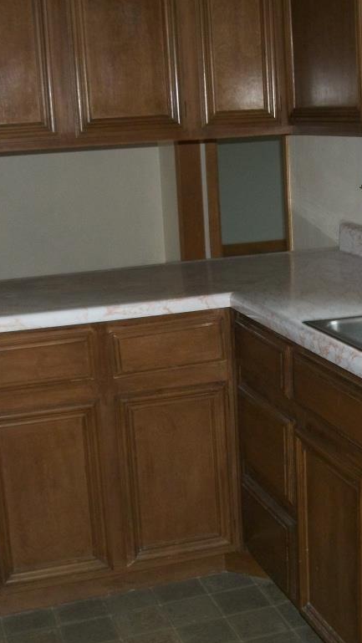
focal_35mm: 58
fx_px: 989
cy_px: 359
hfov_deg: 20.6
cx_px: 262
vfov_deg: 36.0
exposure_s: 1/30
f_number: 2.9
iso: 160
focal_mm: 5.7
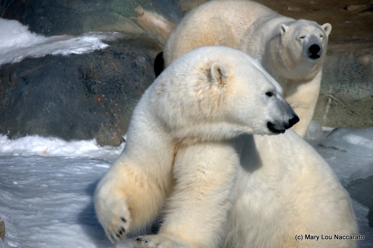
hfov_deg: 8.1
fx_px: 2639
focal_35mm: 255
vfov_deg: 5.4
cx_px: 186
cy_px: 124
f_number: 5.6
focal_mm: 170
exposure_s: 1/3200
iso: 250
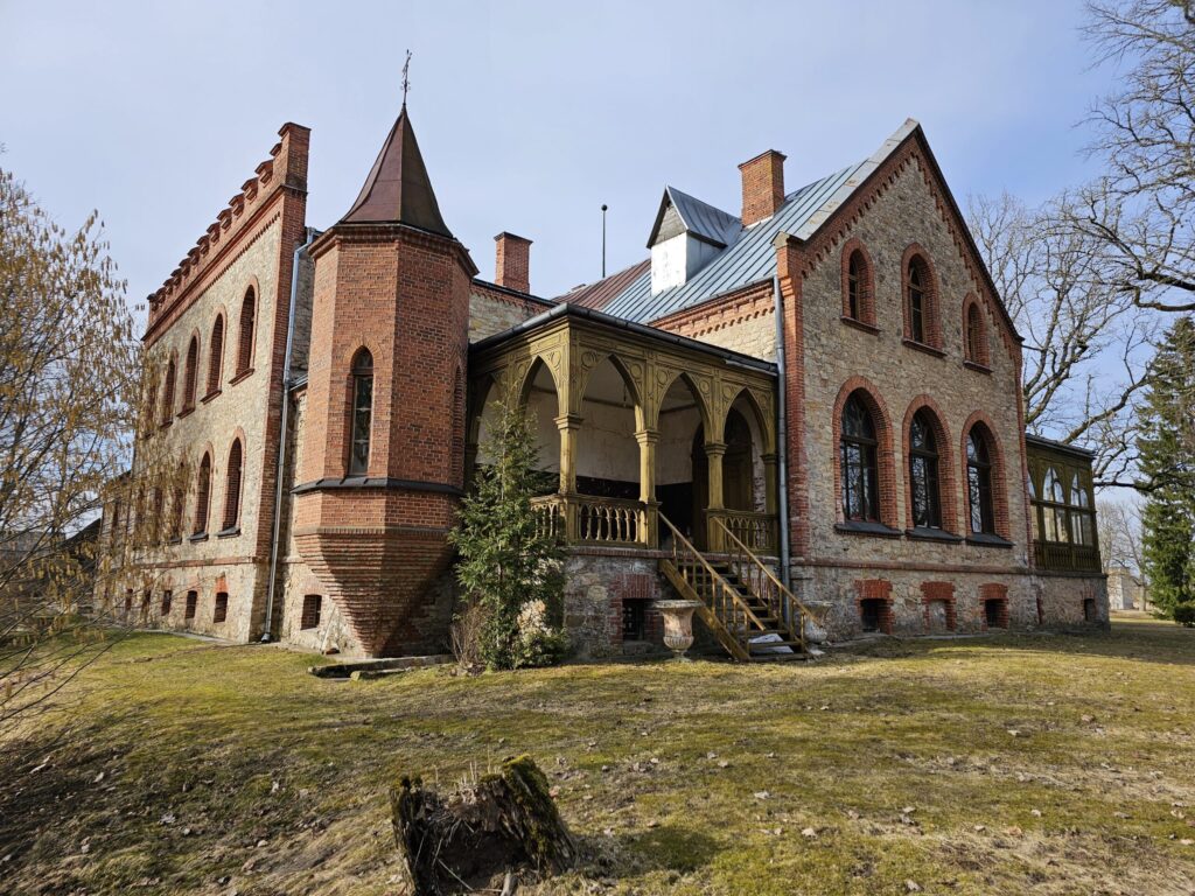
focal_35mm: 23
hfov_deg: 73.9
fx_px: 794
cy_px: 448
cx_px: 598
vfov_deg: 58.9
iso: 10
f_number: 1.7
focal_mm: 6.3
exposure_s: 1/539
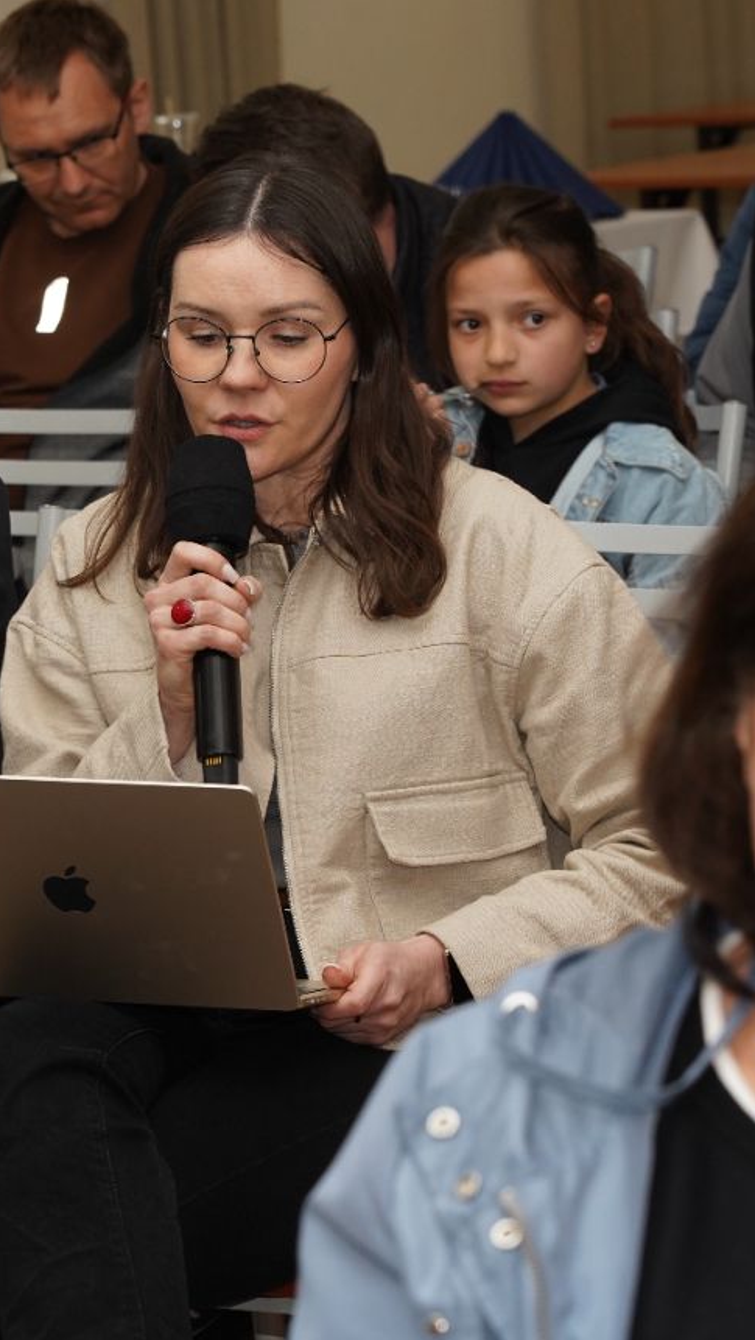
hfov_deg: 7.3
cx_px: 149
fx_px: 5902
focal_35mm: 166
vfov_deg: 13.0
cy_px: 672
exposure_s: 1/100
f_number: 8
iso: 1250
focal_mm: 105
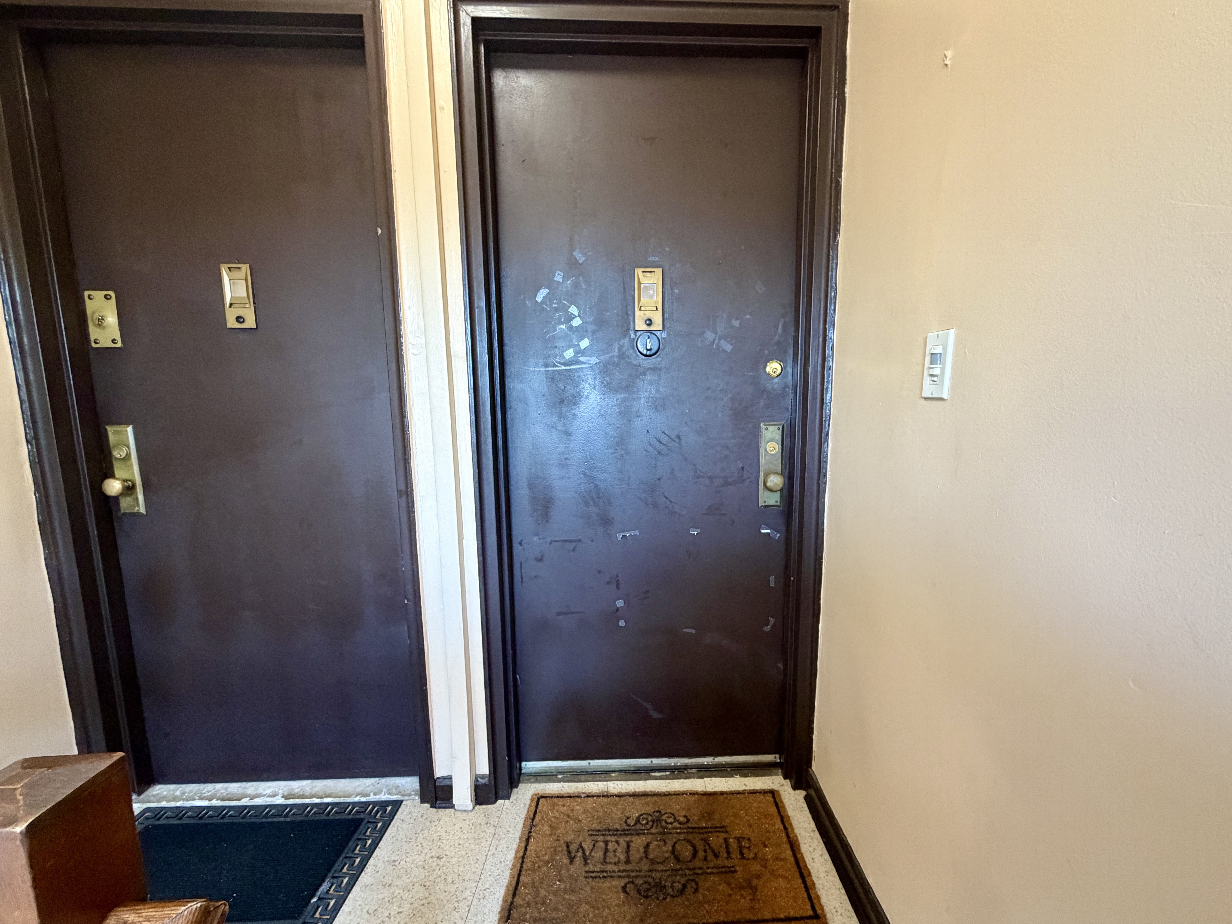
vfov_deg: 81.7
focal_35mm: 15
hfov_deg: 98.0
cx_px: 657
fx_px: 534
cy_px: 481
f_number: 2.2
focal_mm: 2.22
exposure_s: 1/60
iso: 400
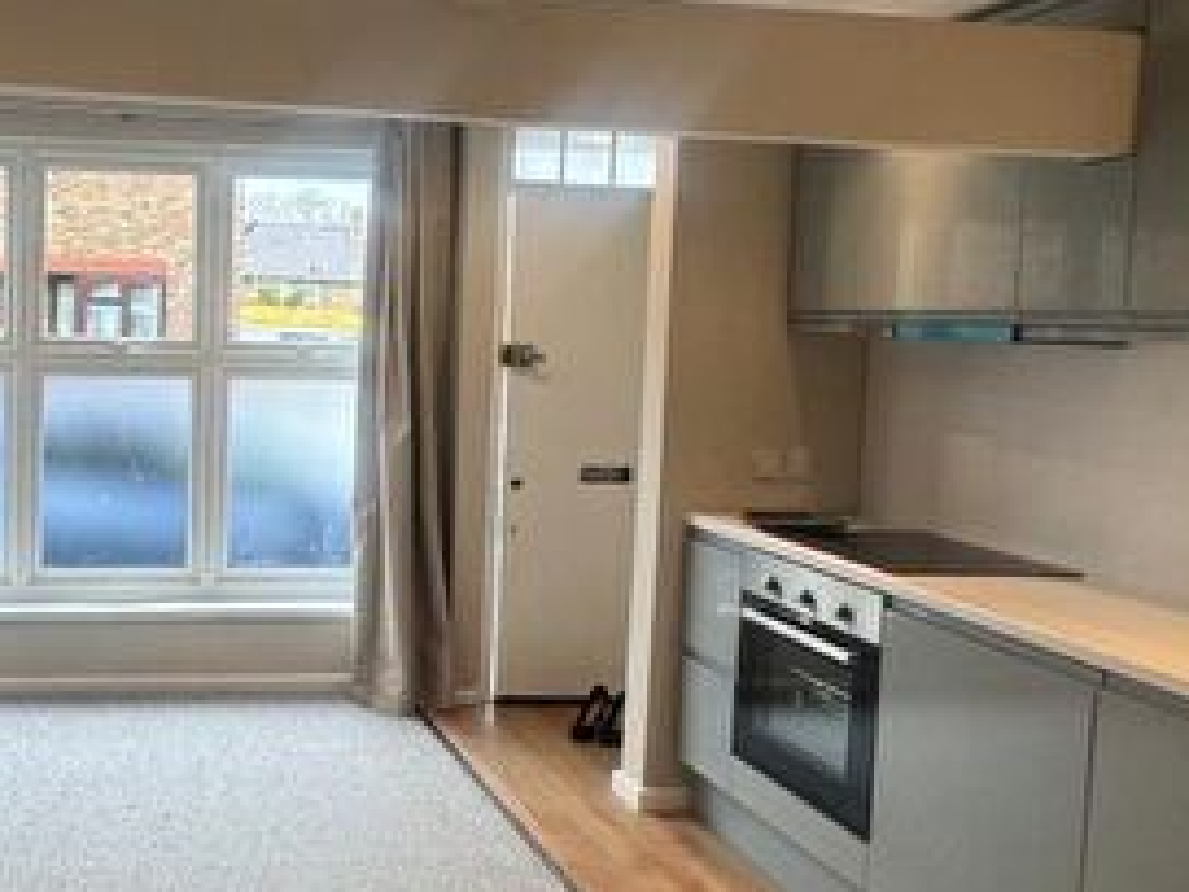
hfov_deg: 48.7
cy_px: 369
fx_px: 1237
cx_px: 254
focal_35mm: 36
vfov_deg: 39.5
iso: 80
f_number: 2.2
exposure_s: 1/100
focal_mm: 2.22
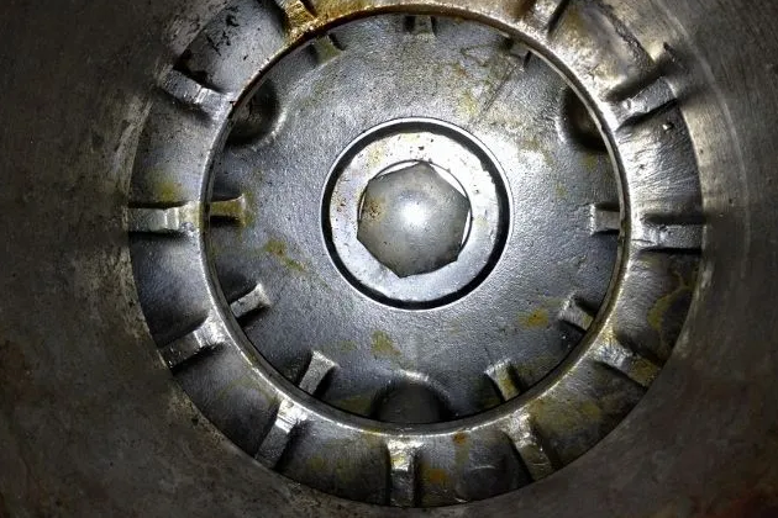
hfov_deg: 51.9
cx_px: 390
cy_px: 232
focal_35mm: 37
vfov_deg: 35.9
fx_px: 800
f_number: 2.4
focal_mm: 4.28
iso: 50
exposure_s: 1/31
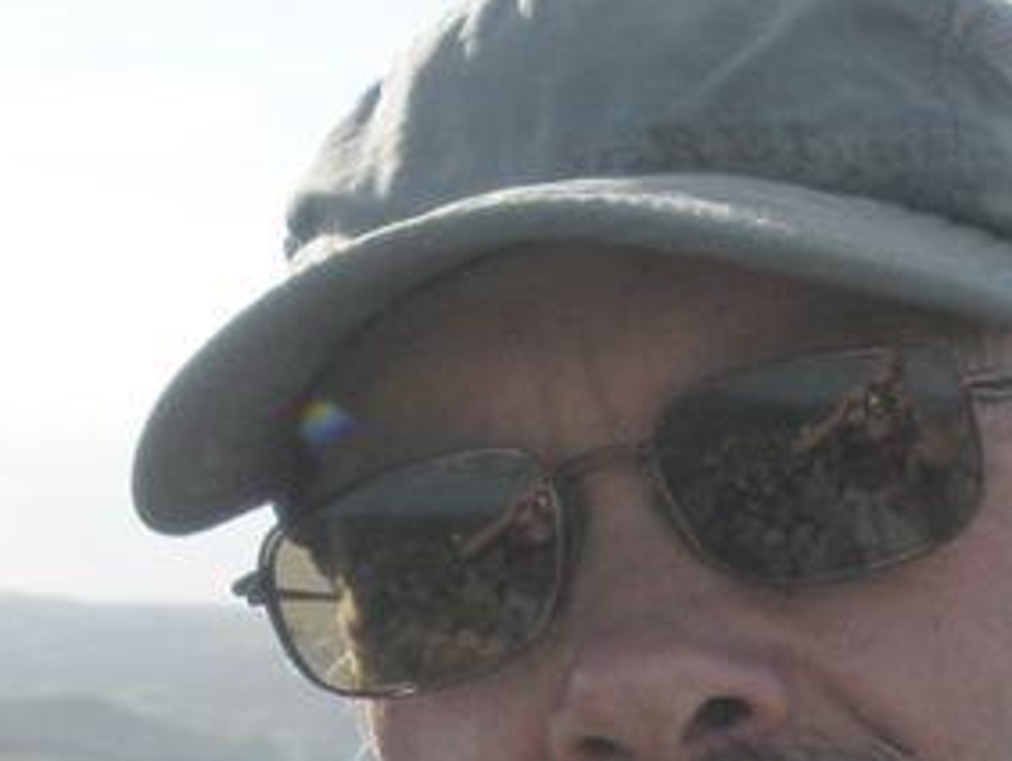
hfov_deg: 15.4
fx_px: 3716
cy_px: 851
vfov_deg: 11.5
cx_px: 786
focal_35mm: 127
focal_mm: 6.3
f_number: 3.5
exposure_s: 1/952
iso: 64
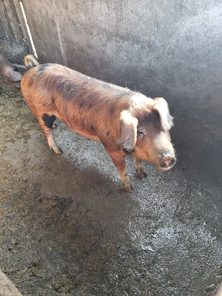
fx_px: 222
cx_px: 111
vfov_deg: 67.3
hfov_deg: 53.1
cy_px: 148
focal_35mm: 26
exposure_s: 1/100
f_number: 1.8
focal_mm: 5.4
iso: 250
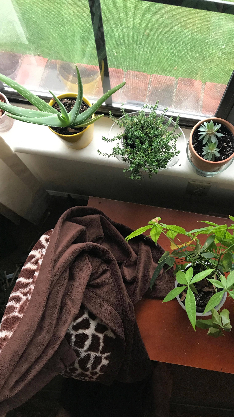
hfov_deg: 37.5
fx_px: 342
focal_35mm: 31
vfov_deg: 62.6
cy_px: 211
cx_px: 147
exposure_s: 1/15
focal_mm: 3.99
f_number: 1.8
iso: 50
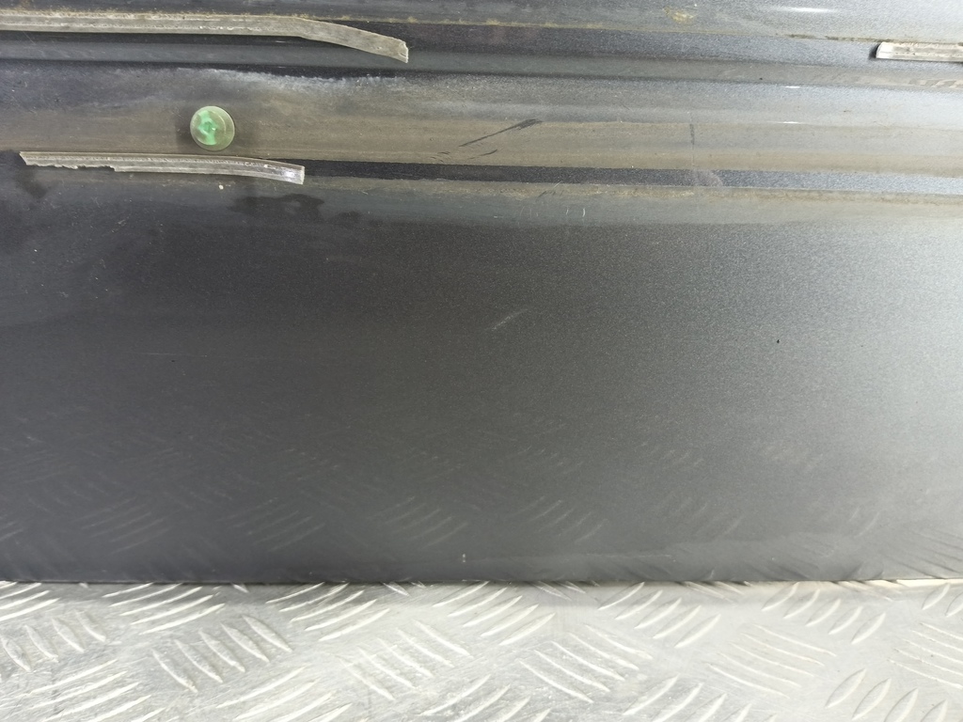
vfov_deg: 58.9
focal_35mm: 23
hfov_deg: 73.9
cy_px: 361
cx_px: 482
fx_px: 640
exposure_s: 1/33.3
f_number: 1.6
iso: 348
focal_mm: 4.11
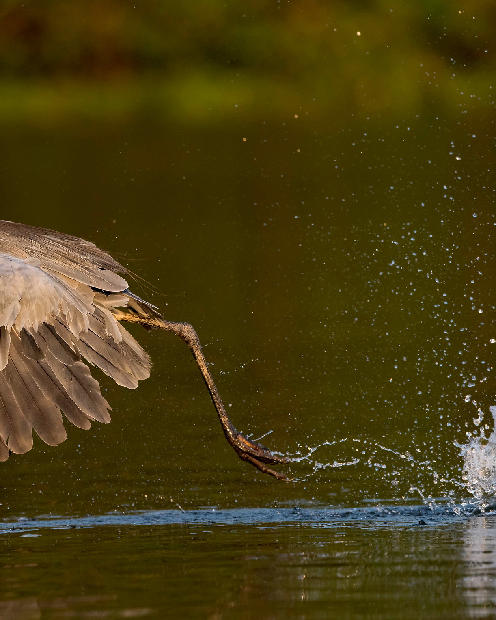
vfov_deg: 3.3
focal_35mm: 590
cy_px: 314
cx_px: 80
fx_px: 10824
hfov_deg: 2.6
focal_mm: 400
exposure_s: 1/4000
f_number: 5
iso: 1600
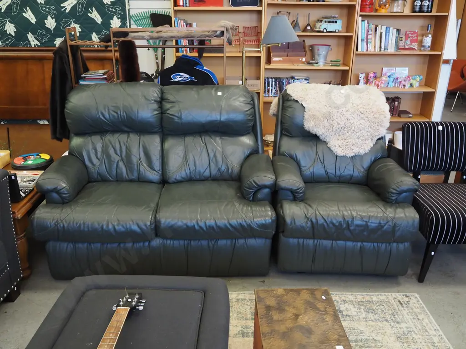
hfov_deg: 60.0
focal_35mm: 30
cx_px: 233
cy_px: 174
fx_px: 404
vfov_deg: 46.8
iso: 1600
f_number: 5.6
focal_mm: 15
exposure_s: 1/80
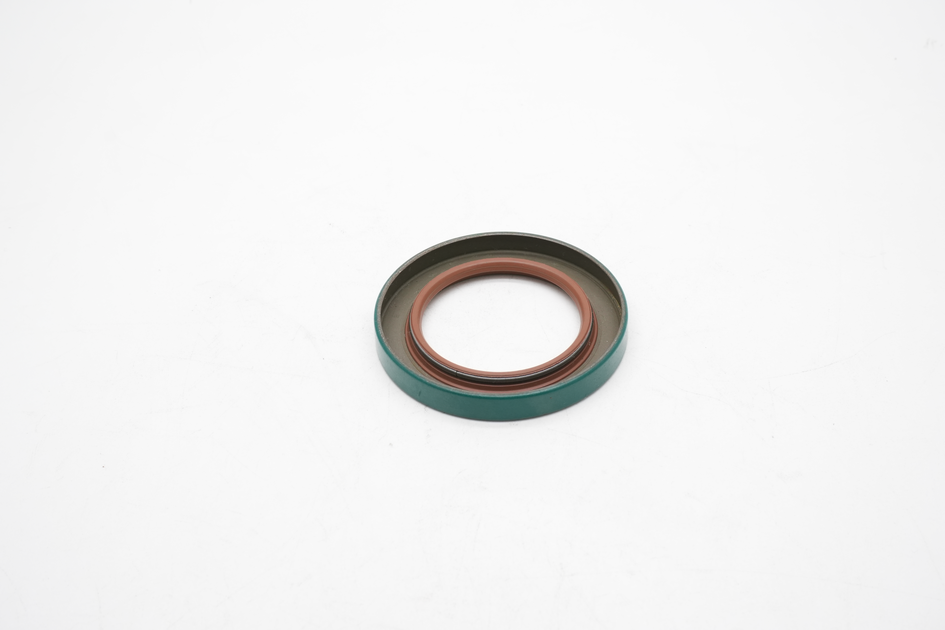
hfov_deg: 42.3
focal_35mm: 46
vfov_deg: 28.9
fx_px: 1221
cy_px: 315
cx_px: 472
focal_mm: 31
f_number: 11
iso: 640
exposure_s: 1/60
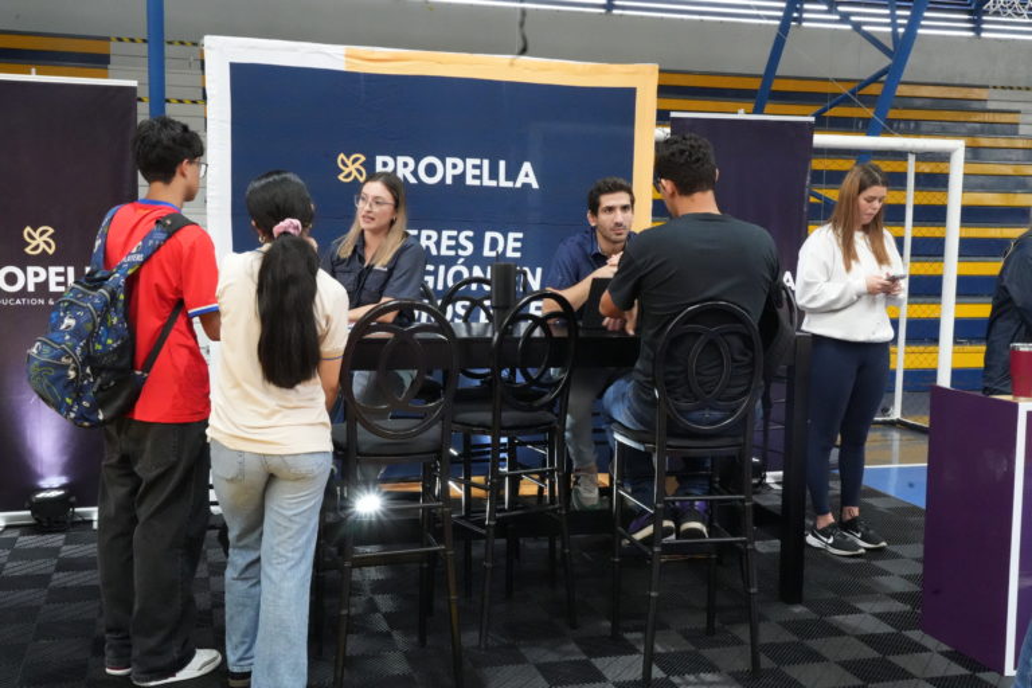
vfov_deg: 35.1
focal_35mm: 38
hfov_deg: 50.7
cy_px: 344
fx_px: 1089
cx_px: 516
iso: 12800
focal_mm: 38
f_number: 16
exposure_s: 1/30
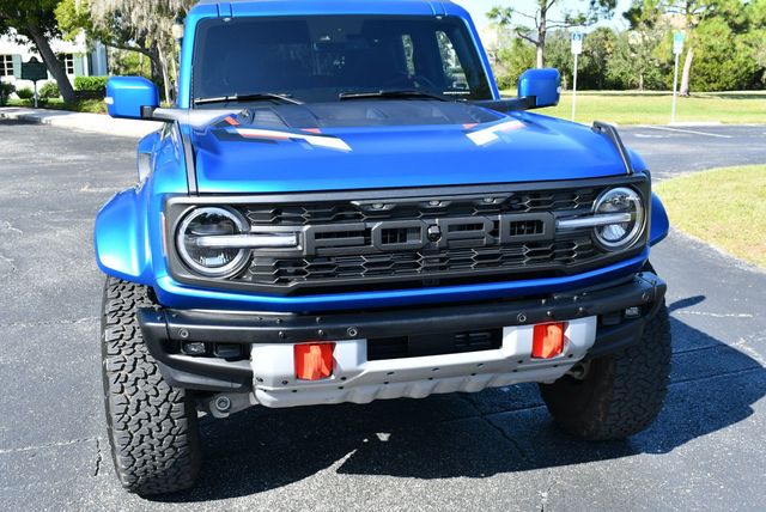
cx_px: 383
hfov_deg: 48.4
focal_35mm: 40
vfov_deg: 33.5
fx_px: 852
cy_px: 256
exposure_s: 1/250
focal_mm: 20
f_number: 7.1
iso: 200
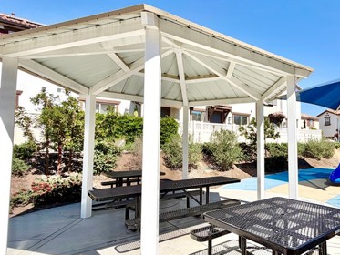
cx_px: 263
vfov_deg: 56.8
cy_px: 130
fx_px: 236
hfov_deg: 66.3
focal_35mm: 24
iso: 20
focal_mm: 2.22
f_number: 2.2
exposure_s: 1/1050
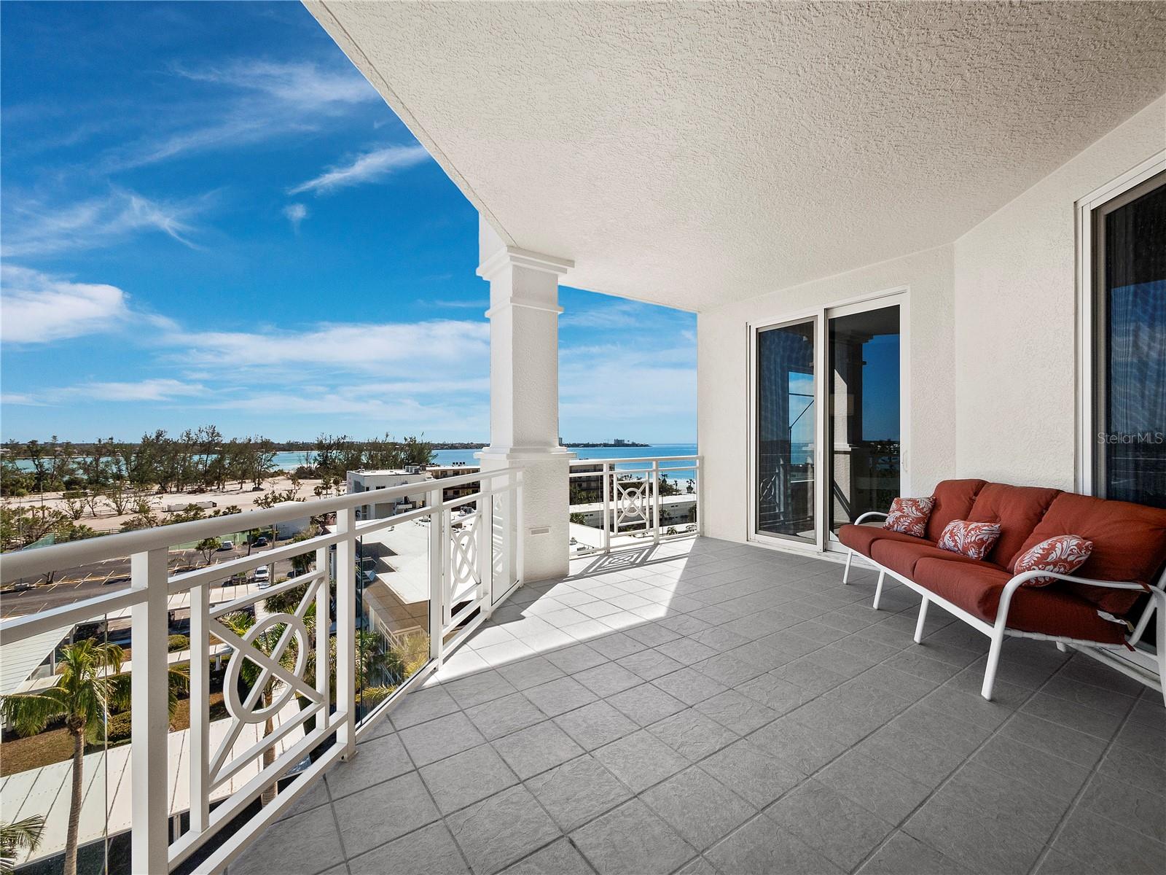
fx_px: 472
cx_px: 583
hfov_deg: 102.1
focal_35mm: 14
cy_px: 438
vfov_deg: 85.7
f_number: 11
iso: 400
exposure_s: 1/160
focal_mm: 7
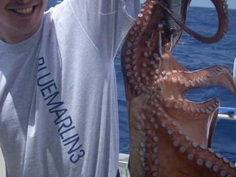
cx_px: 87
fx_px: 443
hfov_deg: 29.7
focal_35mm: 65
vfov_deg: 22.5
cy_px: 59
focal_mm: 6.2
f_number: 5.6
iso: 64
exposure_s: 1/369
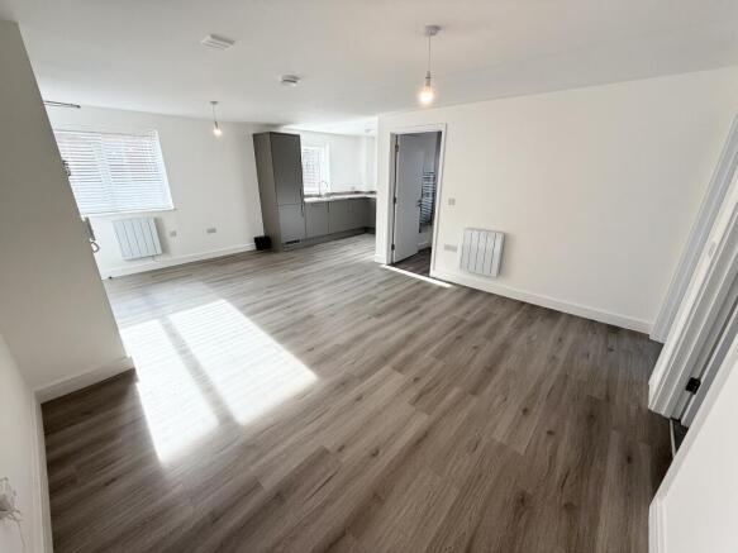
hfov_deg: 102.1
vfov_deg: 85.7
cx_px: 369
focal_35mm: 14
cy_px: 276
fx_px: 298
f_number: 2.2
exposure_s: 1/131
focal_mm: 2.22
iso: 64
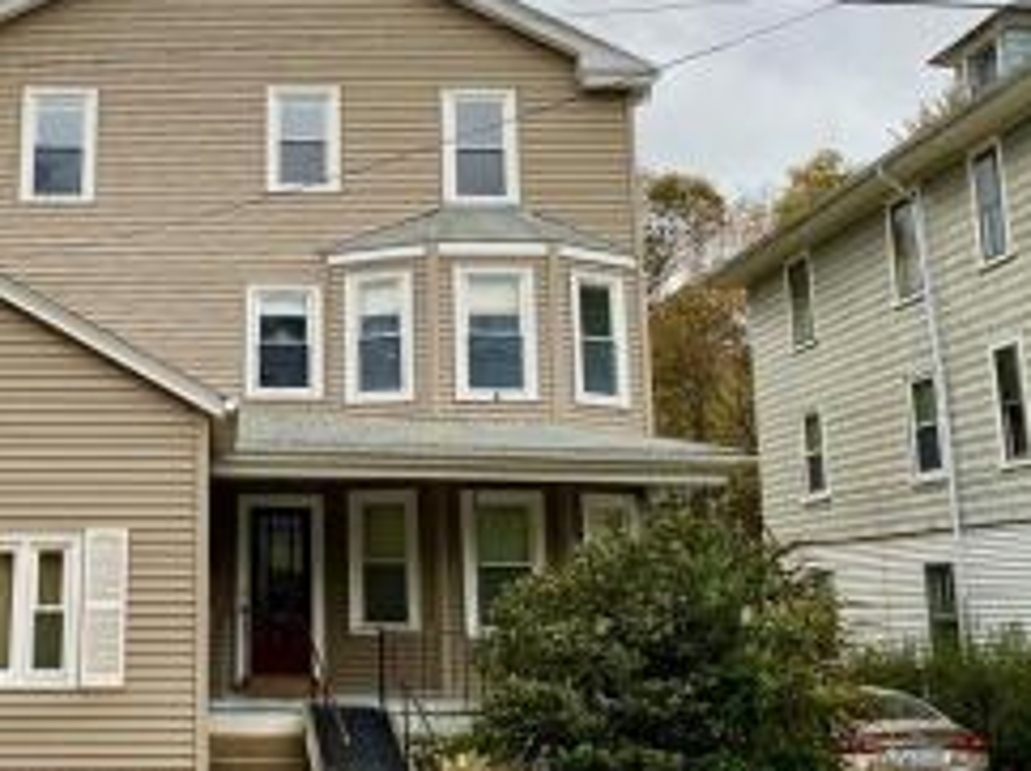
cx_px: 234
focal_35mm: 43
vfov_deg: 33.5
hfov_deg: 42.3
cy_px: 349
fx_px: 1279
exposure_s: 1/303
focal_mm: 4.25
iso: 32
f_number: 1.8
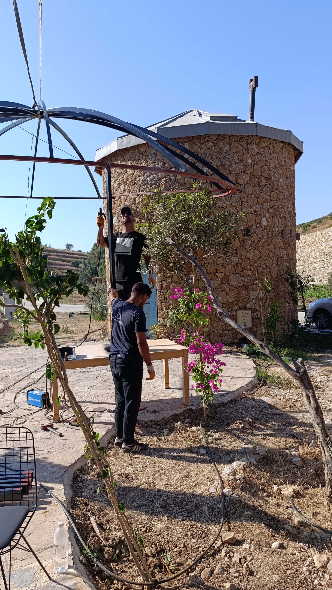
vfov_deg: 71.9
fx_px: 407
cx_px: 144
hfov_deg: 44.3
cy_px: 302
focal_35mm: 26
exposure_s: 1/541
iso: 50
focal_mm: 6.14
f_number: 1.6
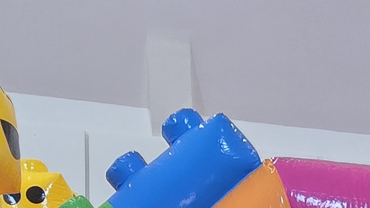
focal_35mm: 72
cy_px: 519
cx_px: 404
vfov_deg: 12.5
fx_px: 707
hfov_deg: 27.0
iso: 320
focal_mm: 2.2
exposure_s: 1/50
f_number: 2.2
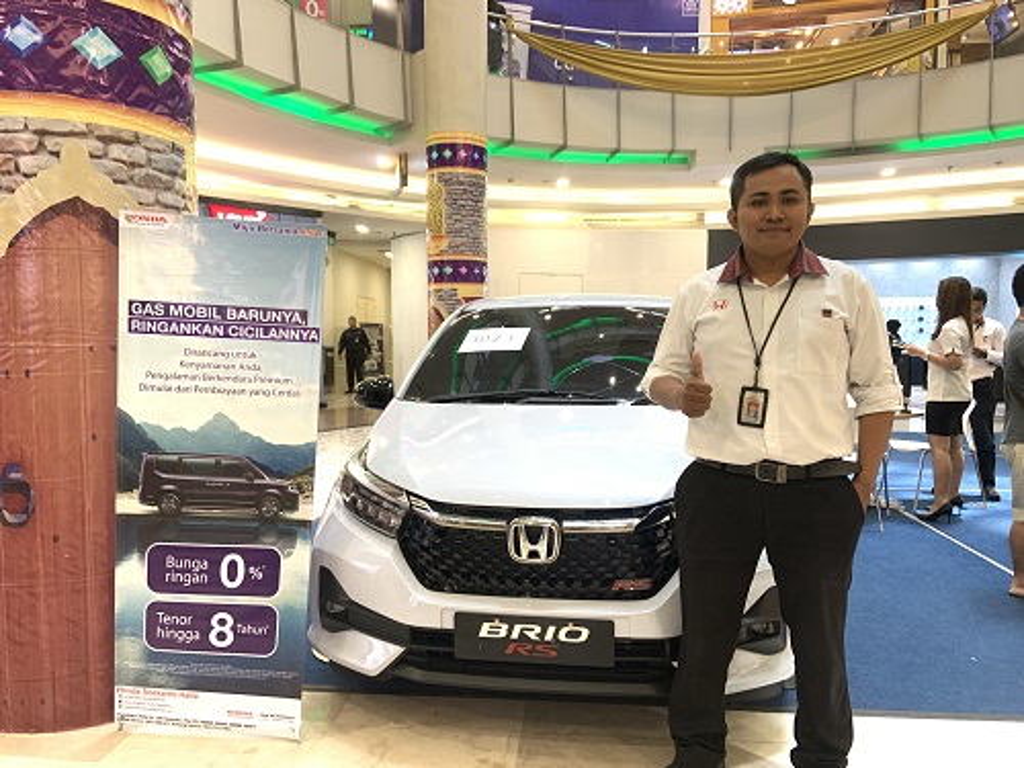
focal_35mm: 26
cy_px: 384
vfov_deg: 53.1
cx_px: 512
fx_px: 769
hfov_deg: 67.3
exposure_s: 1/50
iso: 100
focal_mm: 4.25
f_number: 1.8
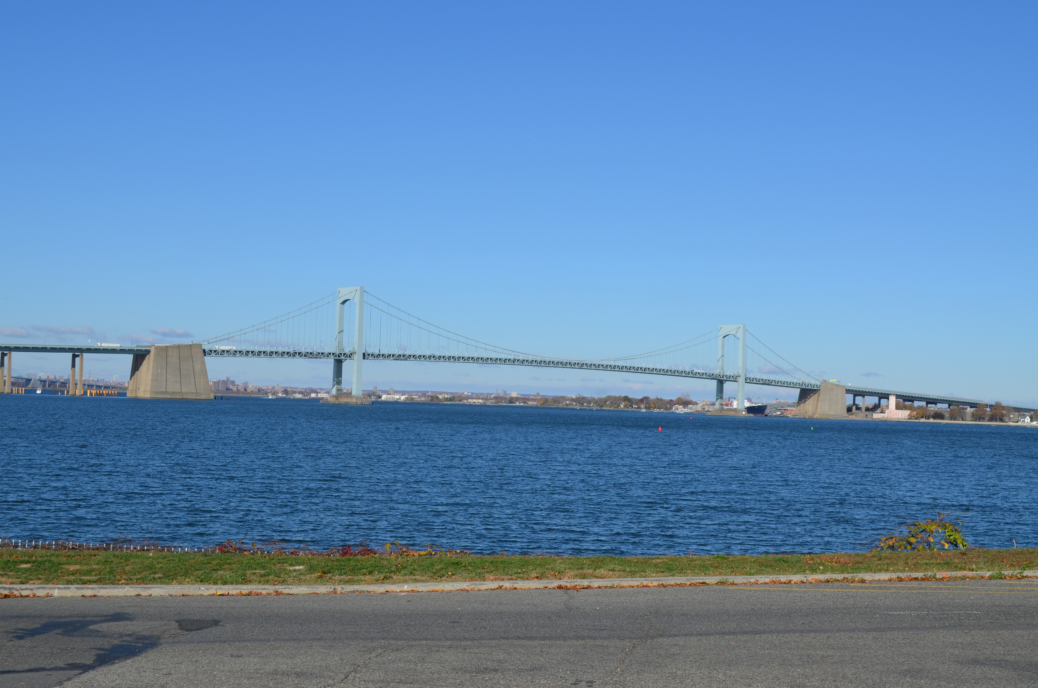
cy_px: 344
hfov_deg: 41.2
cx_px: 519
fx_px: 1381
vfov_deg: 28.0
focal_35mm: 48
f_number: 9
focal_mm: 32
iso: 100
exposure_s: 1/320
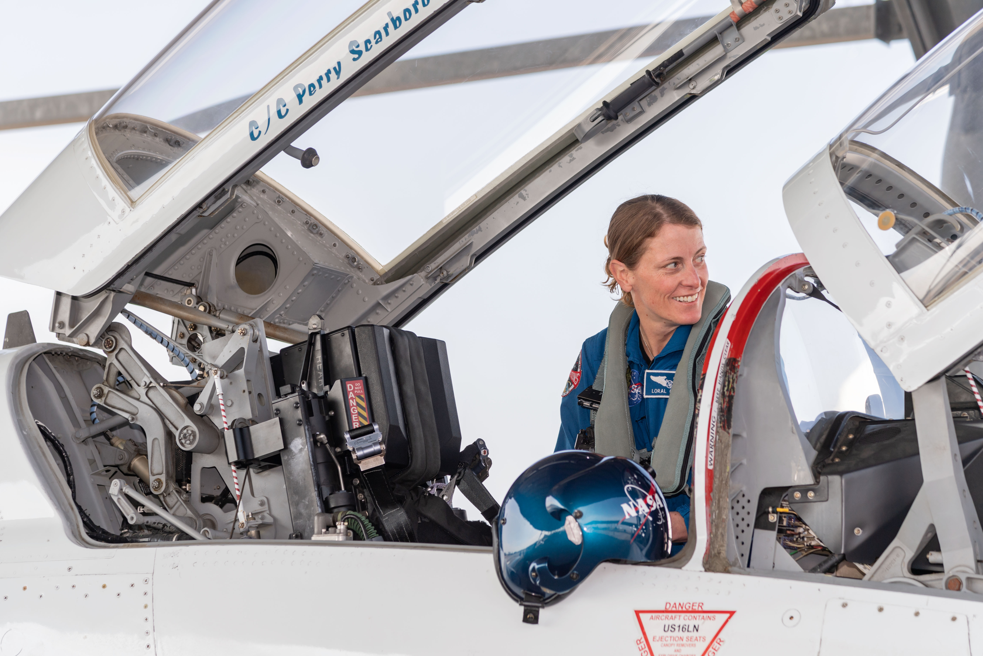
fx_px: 3276
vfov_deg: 11.4
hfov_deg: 17.1
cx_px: 492
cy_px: 328
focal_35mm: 120
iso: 200
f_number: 5
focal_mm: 120
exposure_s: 1/400
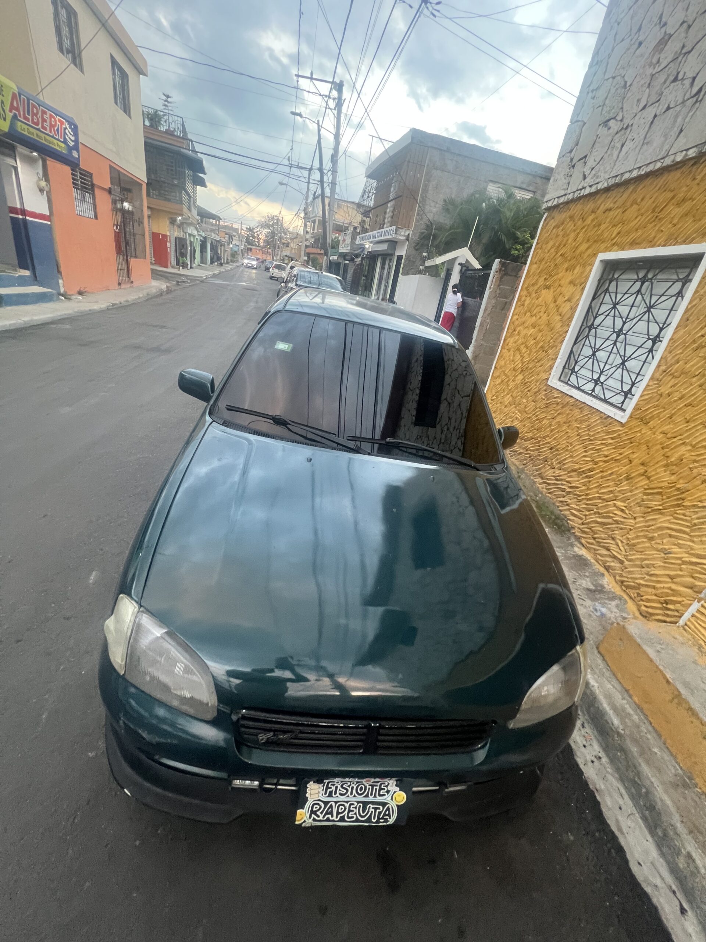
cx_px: 353
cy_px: 471
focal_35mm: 13
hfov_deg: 89.9
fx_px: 354
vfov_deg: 106.2
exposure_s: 1/60
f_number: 1.8
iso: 320
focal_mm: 1.57
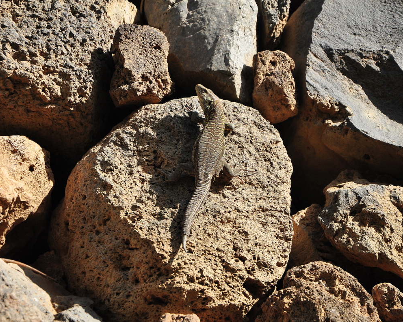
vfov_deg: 8.7
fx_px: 2130
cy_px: 161
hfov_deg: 10.8
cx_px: 201
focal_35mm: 179
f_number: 7.1
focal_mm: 105
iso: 400
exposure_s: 1/800
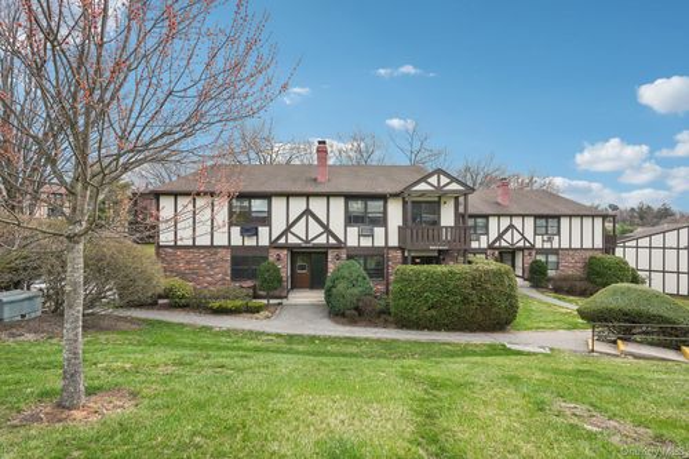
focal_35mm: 16
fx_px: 316
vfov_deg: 72.0
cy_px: 230
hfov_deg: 95.0
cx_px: 344
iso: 100
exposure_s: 1/200
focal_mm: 16.5
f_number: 8
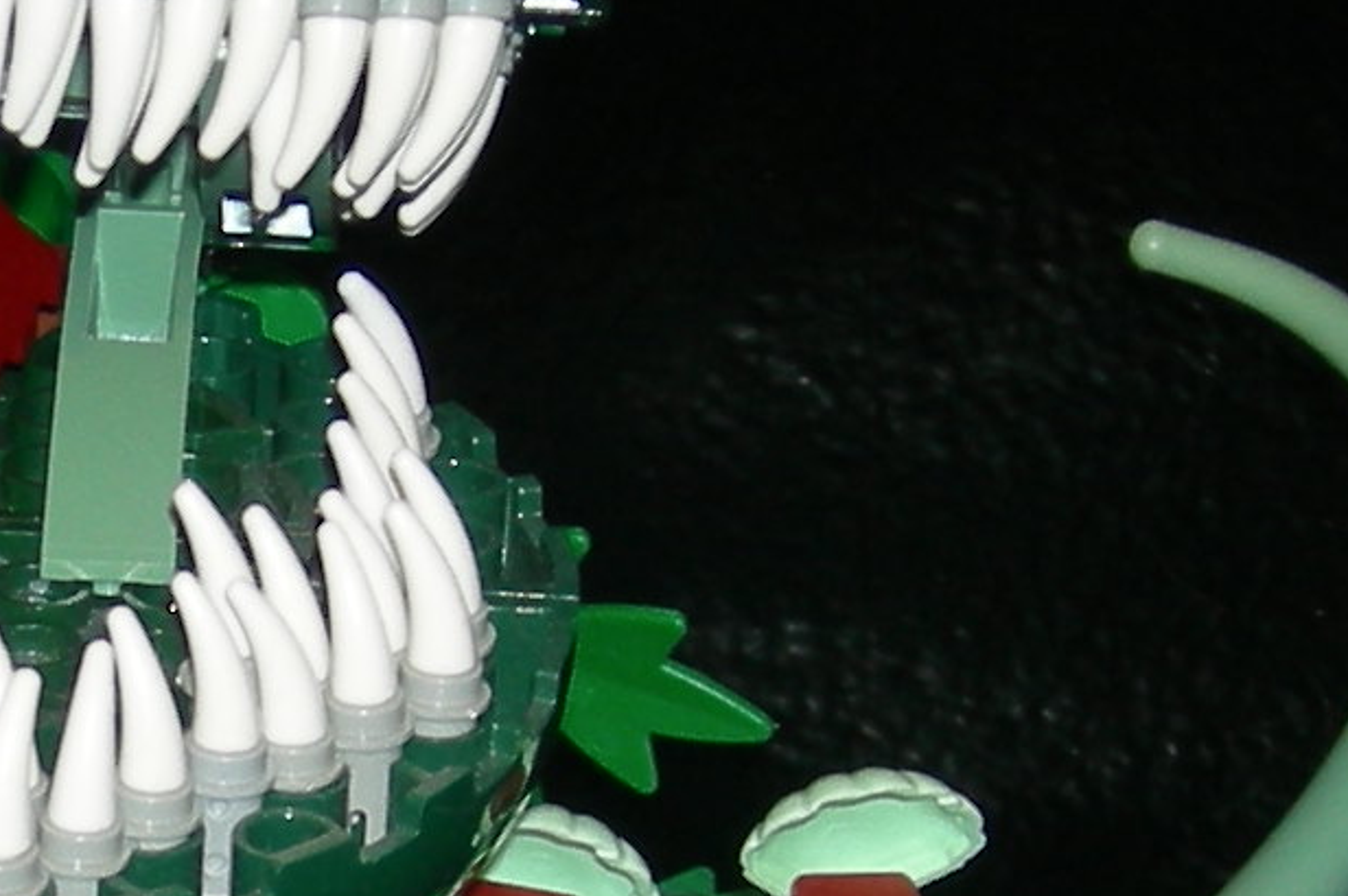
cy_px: 1106
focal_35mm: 289
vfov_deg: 4.7
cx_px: 33
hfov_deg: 7.1
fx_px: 10815
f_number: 3.5
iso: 64
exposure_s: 1/60.1
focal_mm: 13.7
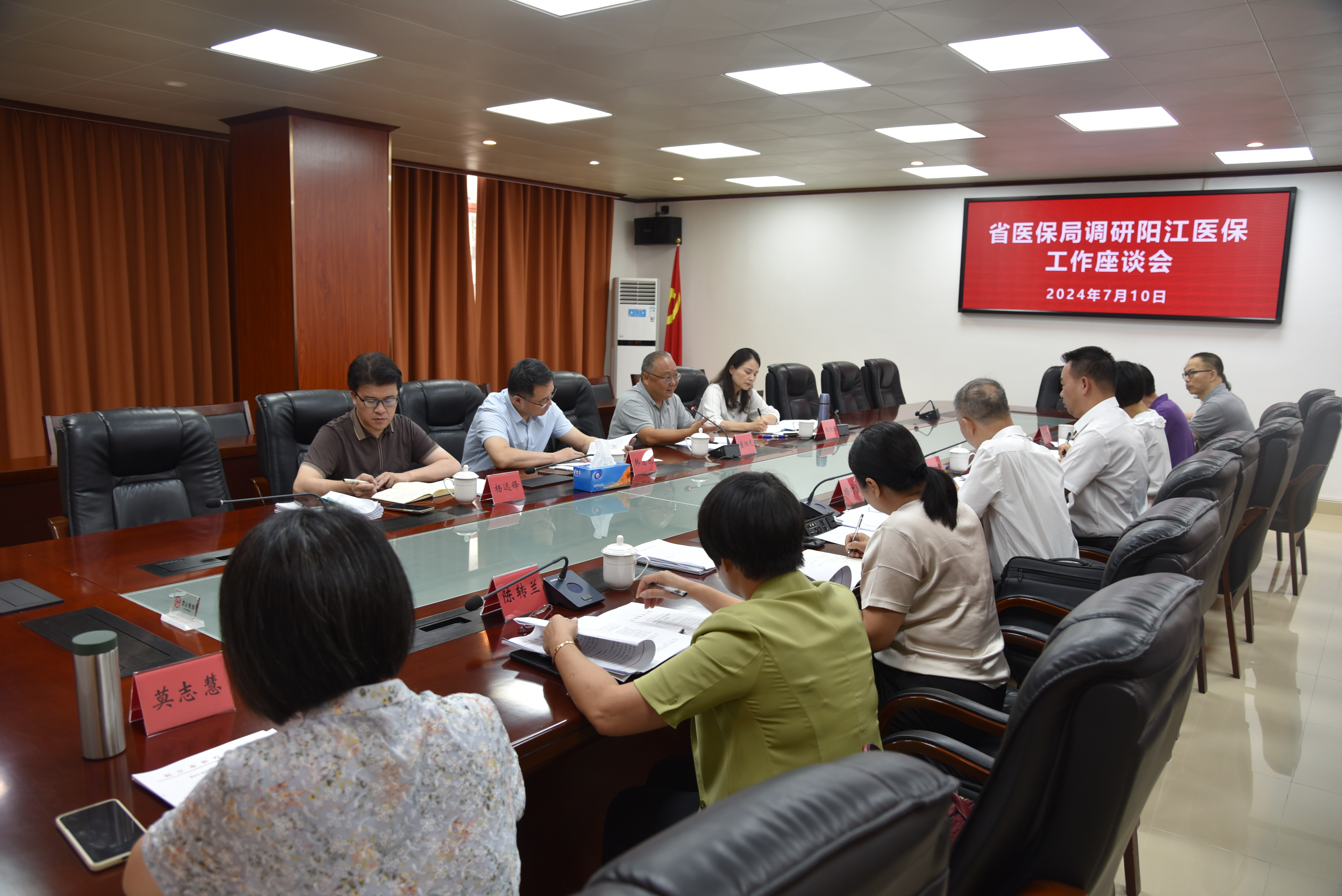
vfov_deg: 53.2
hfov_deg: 73.7
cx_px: 671
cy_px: 448
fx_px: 895
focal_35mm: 24
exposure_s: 1/80
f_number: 4.5
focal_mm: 24
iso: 400
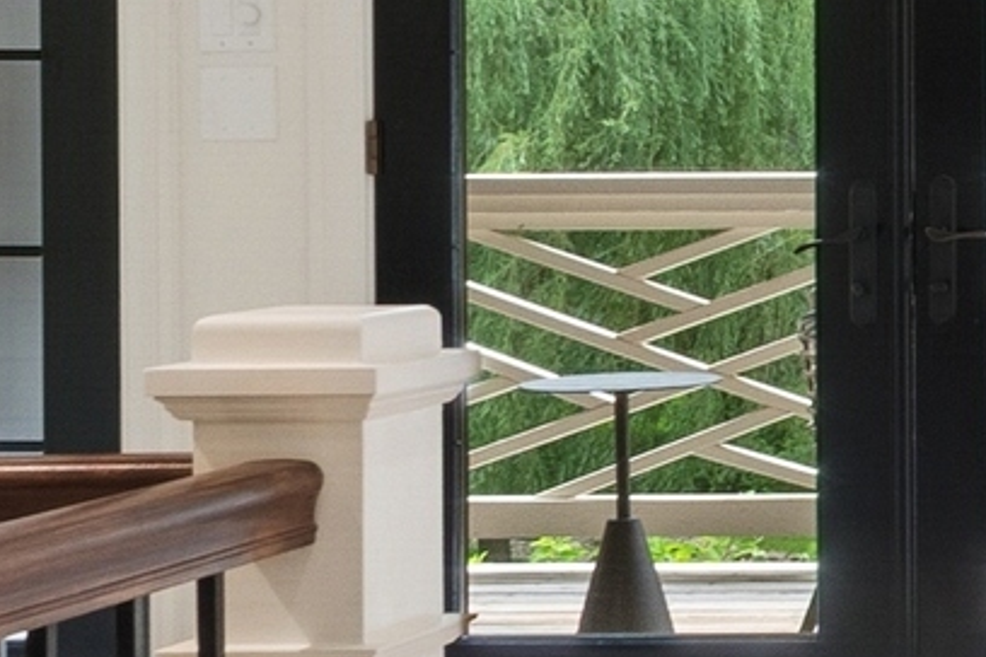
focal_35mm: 113
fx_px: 3095
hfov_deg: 14.9
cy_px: 36
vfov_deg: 12.0
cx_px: 1962
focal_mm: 10
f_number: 11
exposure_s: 1/5
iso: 400
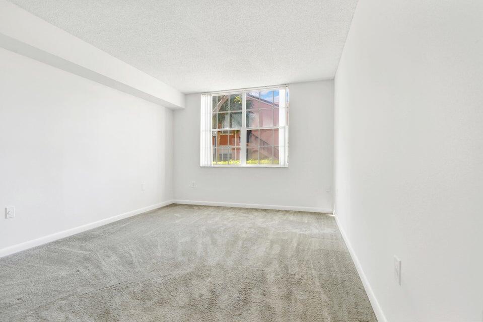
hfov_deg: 96.7
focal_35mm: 16
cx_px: 242
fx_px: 215
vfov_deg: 73.8
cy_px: 161
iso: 200
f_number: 8
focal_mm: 16
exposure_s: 1/10
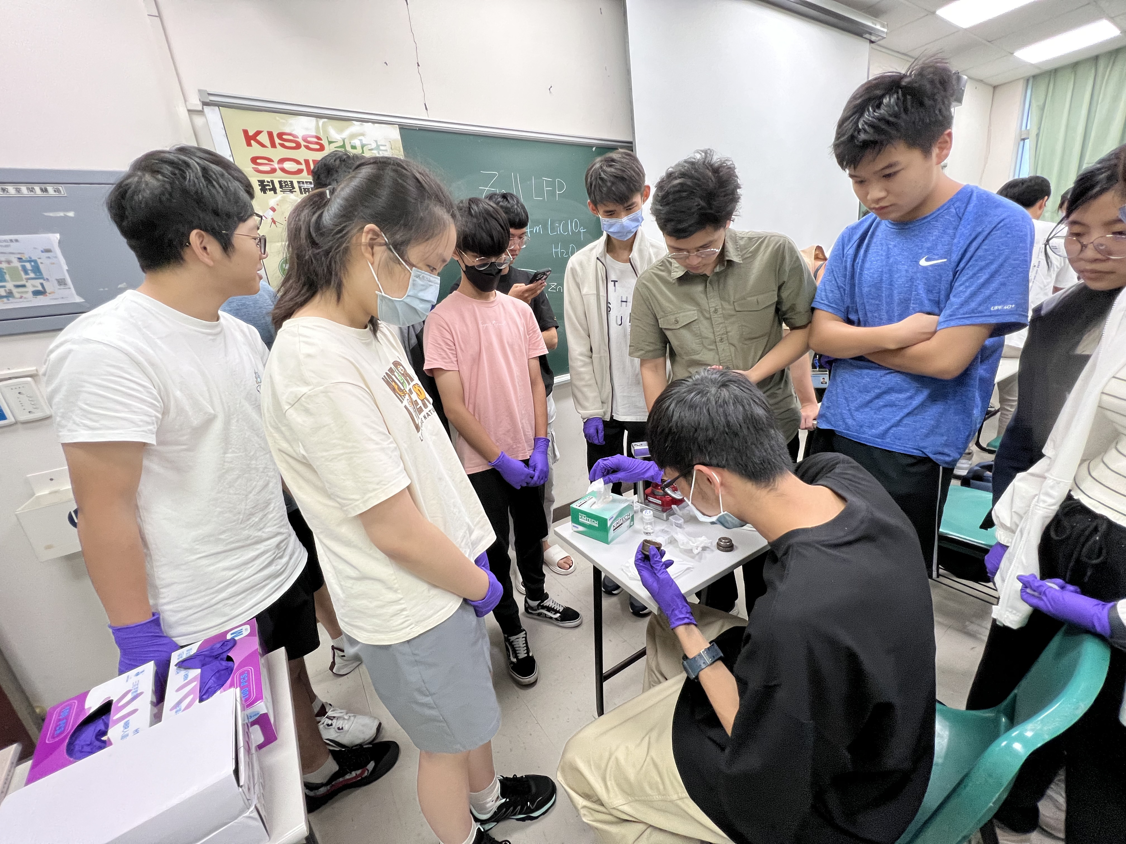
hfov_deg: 106.2
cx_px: 563
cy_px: 422
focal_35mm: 13
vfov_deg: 89.9
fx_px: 423
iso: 160
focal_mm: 1.57
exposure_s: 1/60
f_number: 1.8
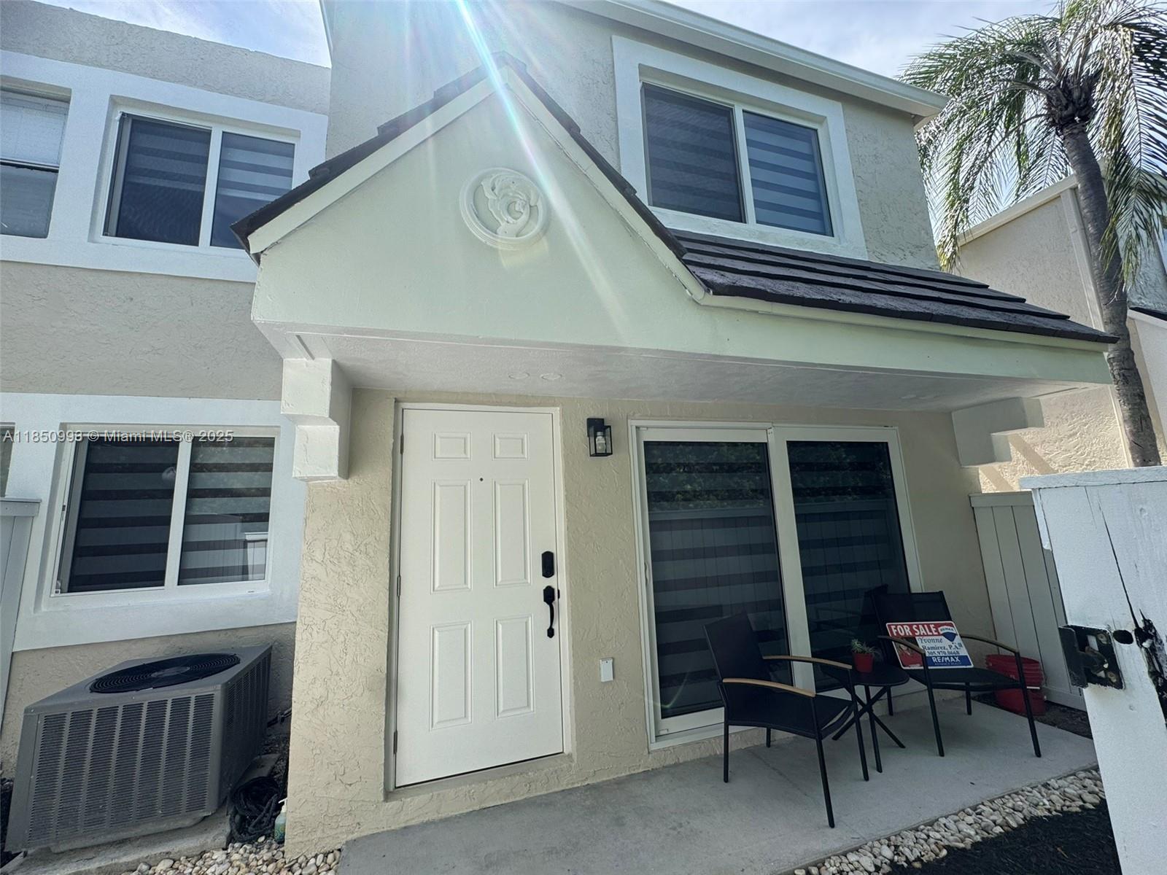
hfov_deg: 102.1
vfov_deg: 85.7
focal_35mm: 14
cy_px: 438
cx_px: 584
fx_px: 472
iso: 40
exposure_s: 1/664
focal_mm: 2.22
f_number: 2.2
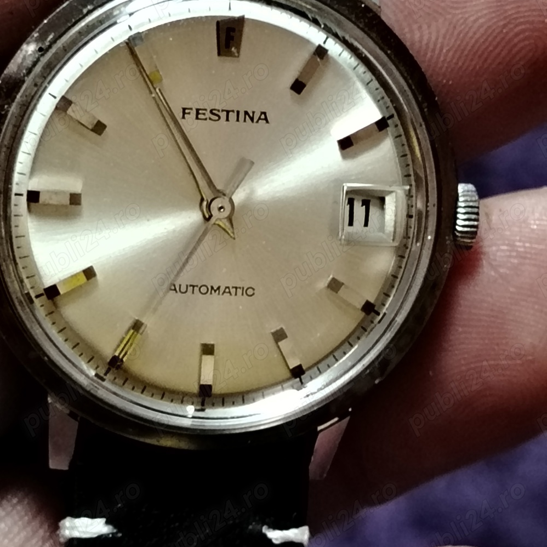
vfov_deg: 11.2
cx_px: 274
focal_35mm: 156
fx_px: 2789
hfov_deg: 11.2
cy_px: 277
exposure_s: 1/33.3
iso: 683
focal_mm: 5.25
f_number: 1.75
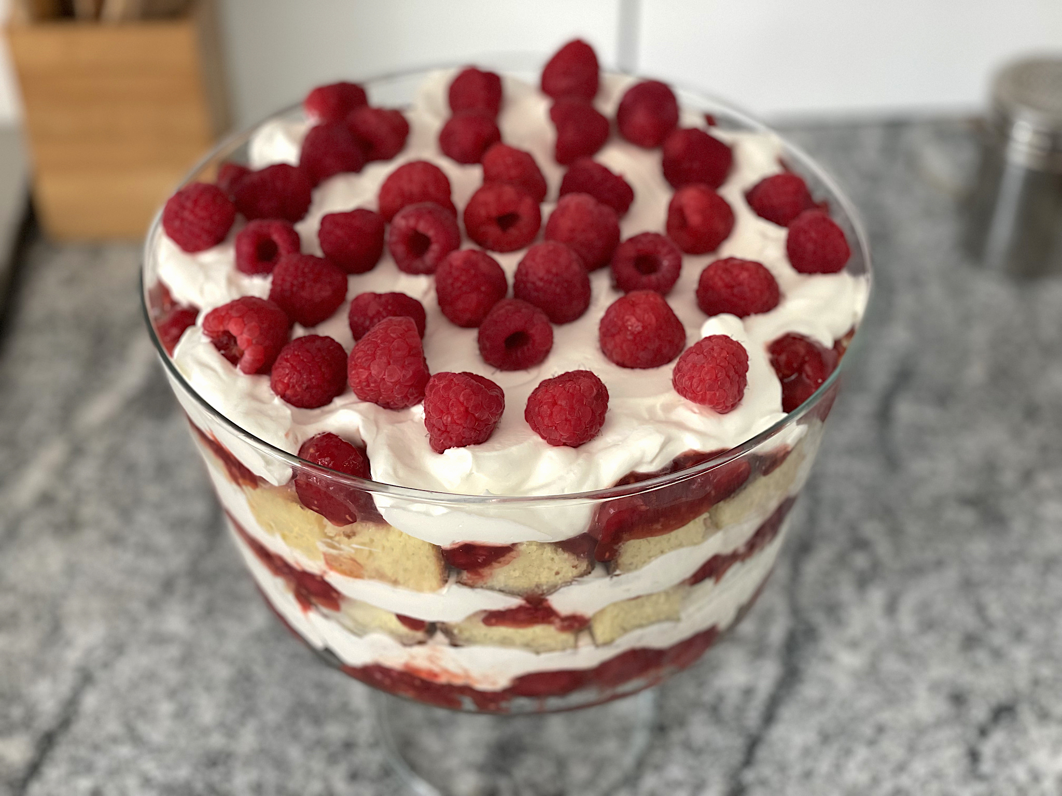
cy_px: 398
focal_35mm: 52
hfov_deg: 36.8
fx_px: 1595
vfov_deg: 28.0
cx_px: 531
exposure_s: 1/40
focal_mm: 6
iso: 125
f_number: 2
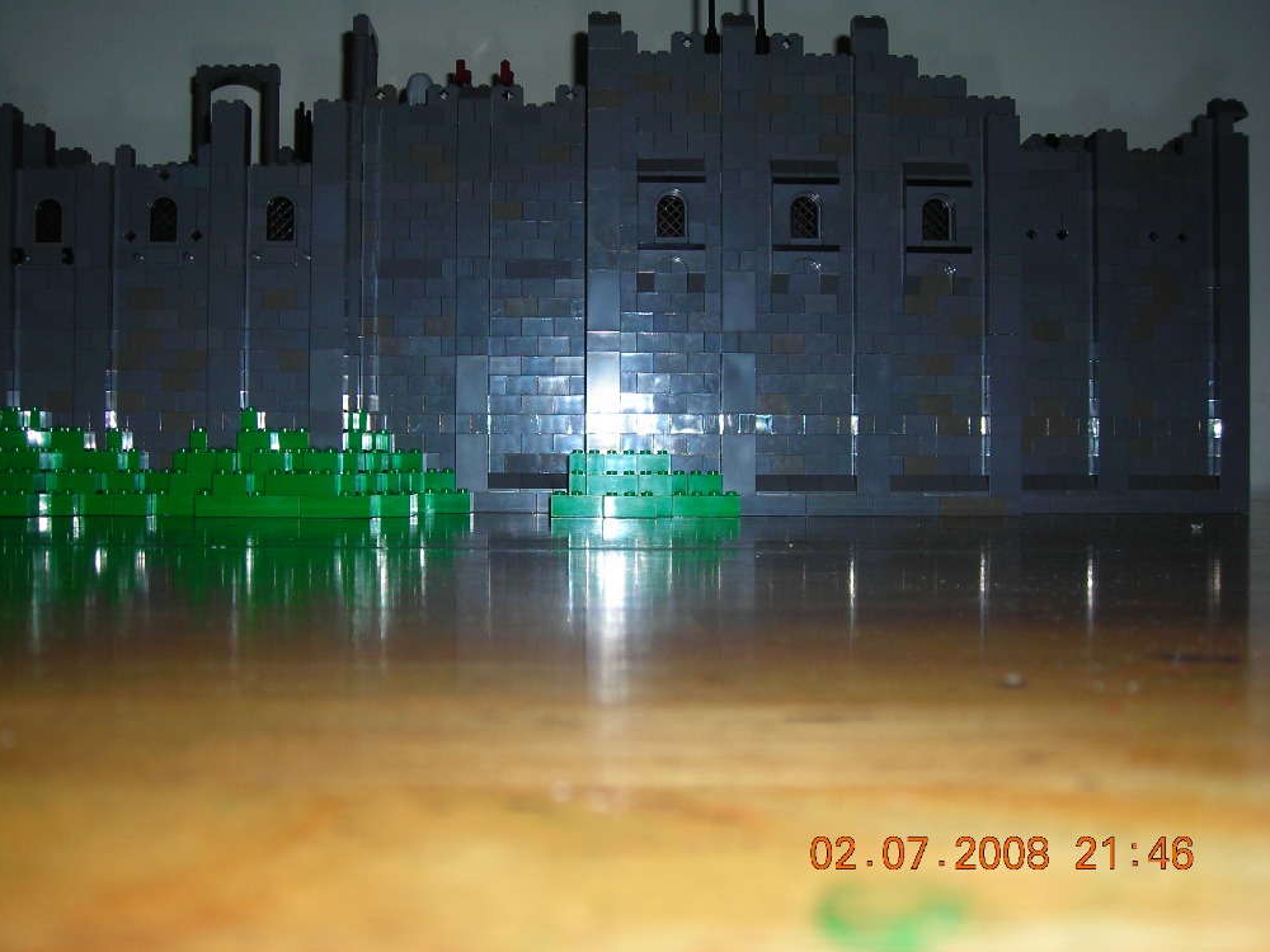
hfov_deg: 44.8
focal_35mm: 42
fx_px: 1541
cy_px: 467
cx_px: 622
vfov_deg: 34.3
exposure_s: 1/60.1
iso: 50
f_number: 3.3
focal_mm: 6.8
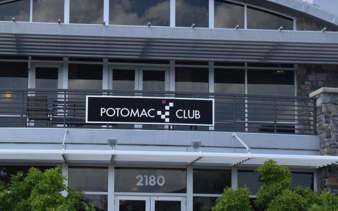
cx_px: 120
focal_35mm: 99
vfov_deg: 13.2
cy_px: 142
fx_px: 912
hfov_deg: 20.9
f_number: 9
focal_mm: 34
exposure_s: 1/320
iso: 200
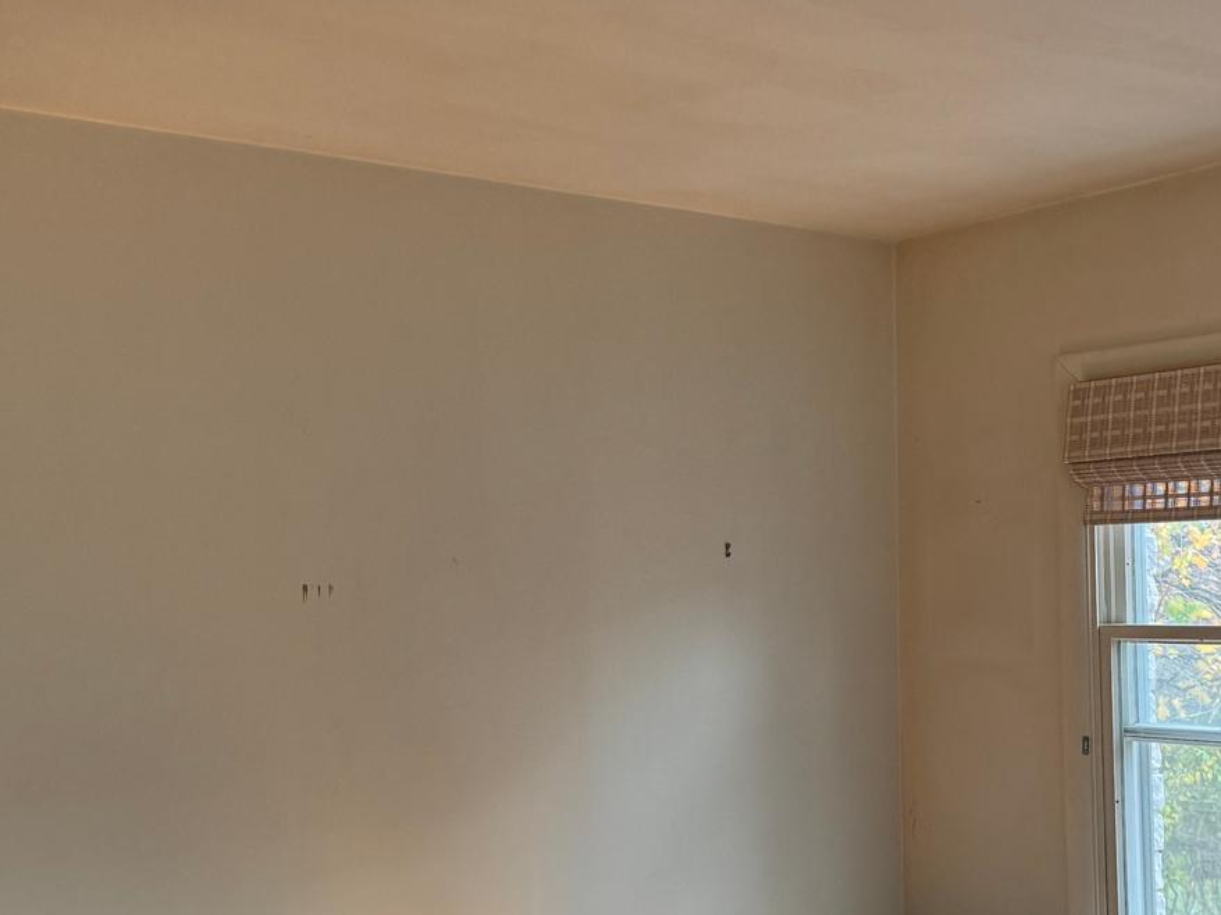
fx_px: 1975
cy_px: 501
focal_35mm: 56
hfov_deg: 34.2
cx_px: 757
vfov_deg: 26.1
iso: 200
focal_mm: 6.76
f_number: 1.78
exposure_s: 1/120
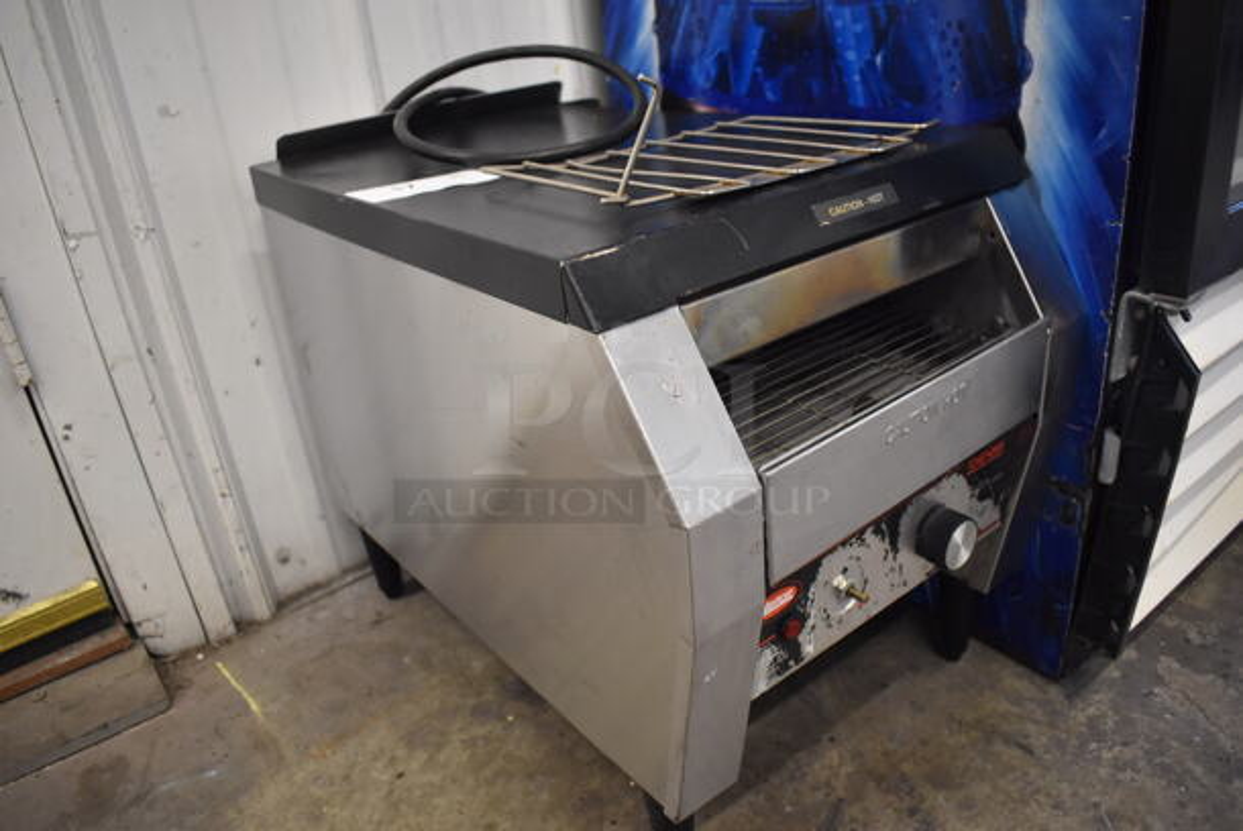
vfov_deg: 48.0
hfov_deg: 67.3
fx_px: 933
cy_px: 416
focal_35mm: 27
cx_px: 622
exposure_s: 1/125
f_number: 3.5
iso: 1800
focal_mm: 18
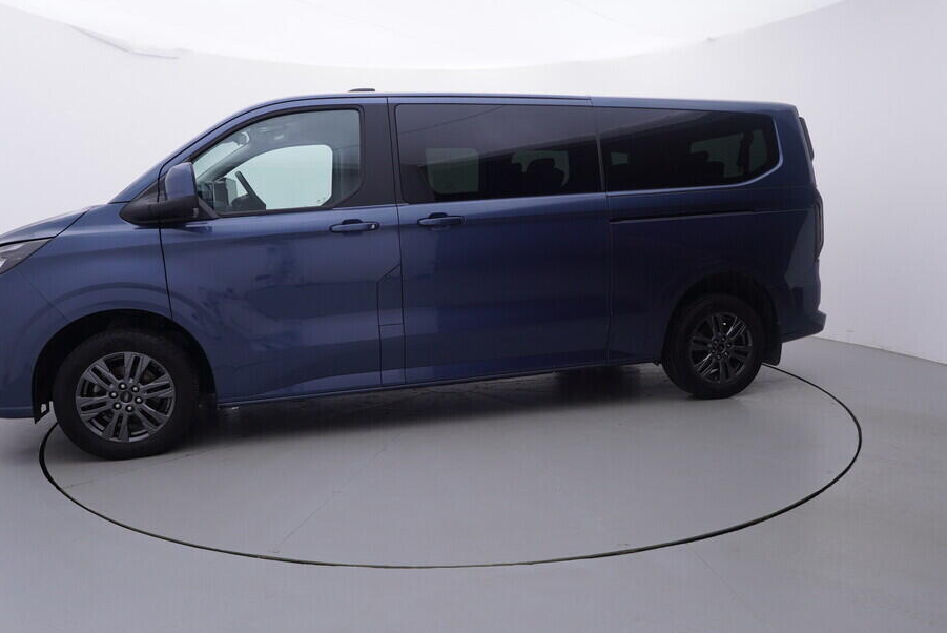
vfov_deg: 50.3
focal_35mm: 26
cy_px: 298
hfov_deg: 70.2
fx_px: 673
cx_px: 451
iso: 200
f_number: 5
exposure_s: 1/80
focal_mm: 15
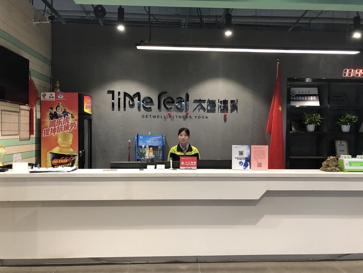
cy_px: 136
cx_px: 182
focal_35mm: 28
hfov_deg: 63.4
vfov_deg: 49.7
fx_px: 294
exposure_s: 1/17
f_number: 1.8
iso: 80
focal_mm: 4
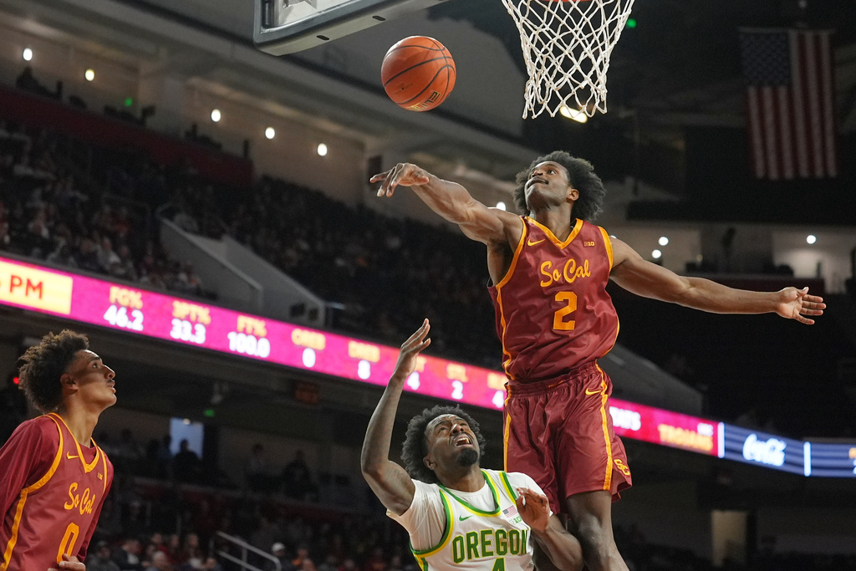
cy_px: 286
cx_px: 428
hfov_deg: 27.0
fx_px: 1783
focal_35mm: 75
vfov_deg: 18.2
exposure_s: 1/2000
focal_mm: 50
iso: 2500
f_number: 2
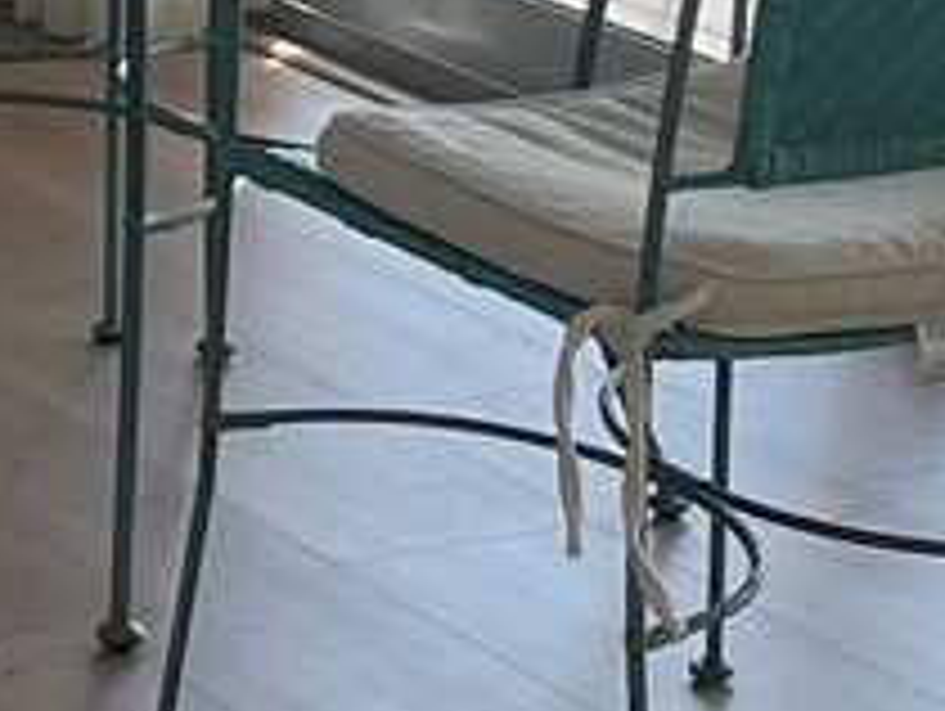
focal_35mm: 198
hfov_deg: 9.8
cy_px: -441
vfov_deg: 7.4
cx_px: -238
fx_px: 5411
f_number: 1.6
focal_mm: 4.2
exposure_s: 1/121
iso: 64
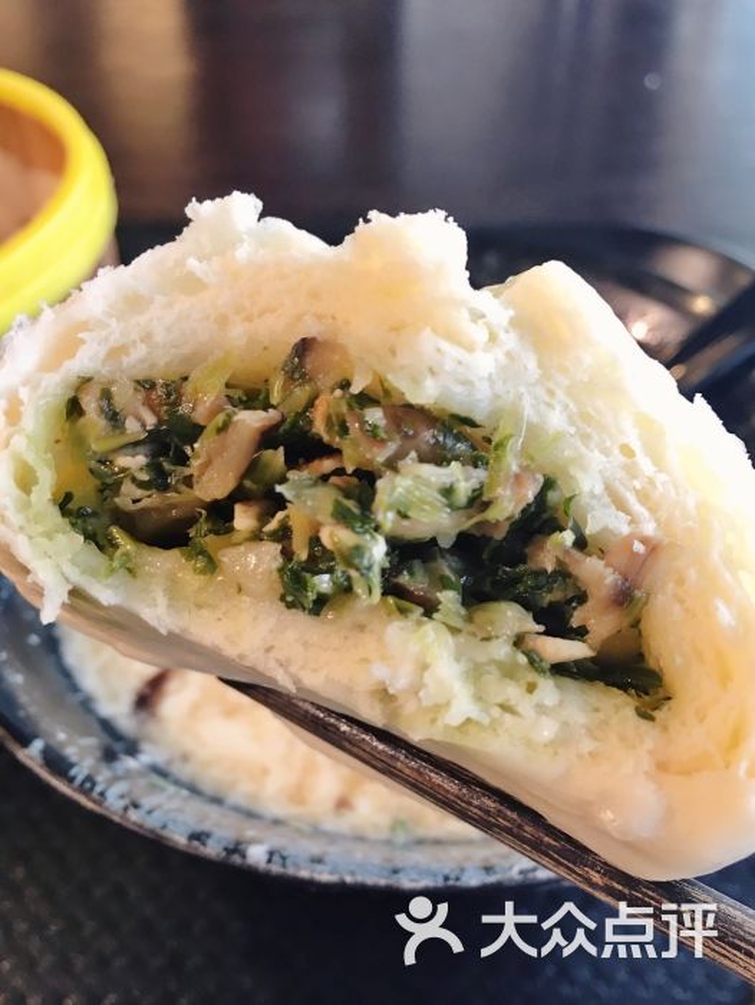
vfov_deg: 61.6
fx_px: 842
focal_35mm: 29
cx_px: 378
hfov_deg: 48.3
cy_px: 502
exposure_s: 1/33
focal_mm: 4.15
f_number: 2.2
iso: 80
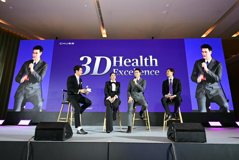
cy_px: 80
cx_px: 120
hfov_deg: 81.2
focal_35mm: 21
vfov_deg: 59.5
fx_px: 139
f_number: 5
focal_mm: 21
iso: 1000
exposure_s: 1/80
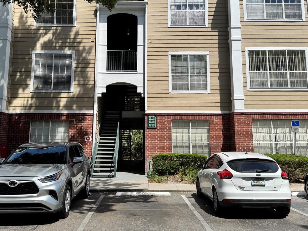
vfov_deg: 36.5
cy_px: 81
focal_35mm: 39
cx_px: 150
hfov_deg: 47.9
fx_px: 347
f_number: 1.78
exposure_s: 1/4950
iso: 80
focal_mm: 6.76
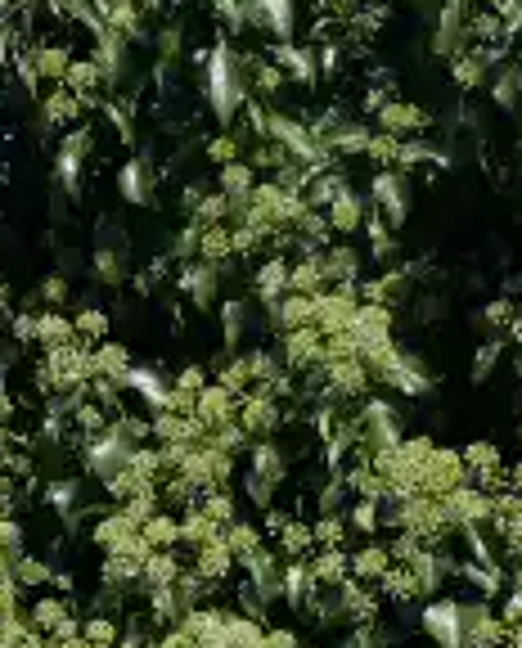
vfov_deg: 8.4
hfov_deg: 6.8
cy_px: 788
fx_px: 4365
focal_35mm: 227
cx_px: -207
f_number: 9
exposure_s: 1/800
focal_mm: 21
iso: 400
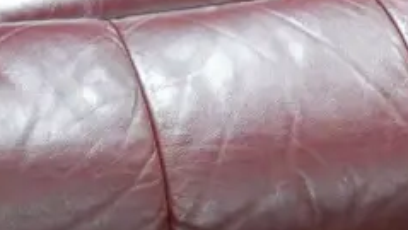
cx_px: 446
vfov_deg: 8.4
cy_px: -168
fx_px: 1516
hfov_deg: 15.0
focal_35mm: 140
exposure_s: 1/60
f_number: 3.6
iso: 1000
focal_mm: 15
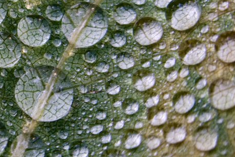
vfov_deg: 7.2
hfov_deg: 10.6
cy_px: 22
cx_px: -84
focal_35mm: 190
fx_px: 1240
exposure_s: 1/60
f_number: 4
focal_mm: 19.84
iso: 320
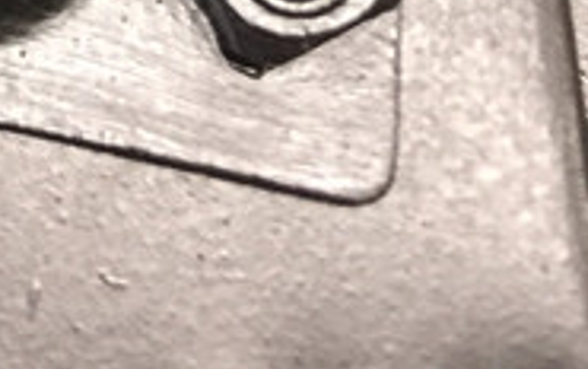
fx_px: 2133
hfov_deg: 14.8
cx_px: -222
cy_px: -862
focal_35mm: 133
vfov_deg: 8.0
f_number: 2.2
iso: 250
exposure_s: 1/20
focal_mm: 4.15
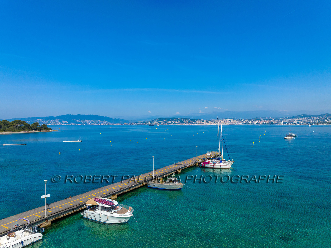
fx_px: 229
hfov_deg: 71.6
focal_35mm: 24
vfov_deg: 56.8
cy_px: 124
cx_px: 166
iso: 200
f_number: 6.3
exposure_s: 1/1000
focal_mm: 12.3
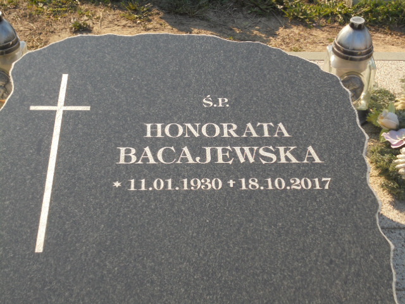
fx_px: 749
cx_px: 202
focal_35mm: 64
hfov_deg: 30.3
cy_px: 152
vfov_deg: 22.9
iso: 100
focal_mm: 11.5
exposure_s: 1/250
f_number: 5.6
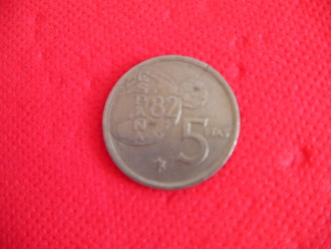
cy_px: 124
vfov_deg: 37.7
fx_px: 363
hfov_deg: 49.0
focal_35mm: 38
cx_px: 166
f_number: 3.5
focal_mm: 6.3
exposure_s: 1/30
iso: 159
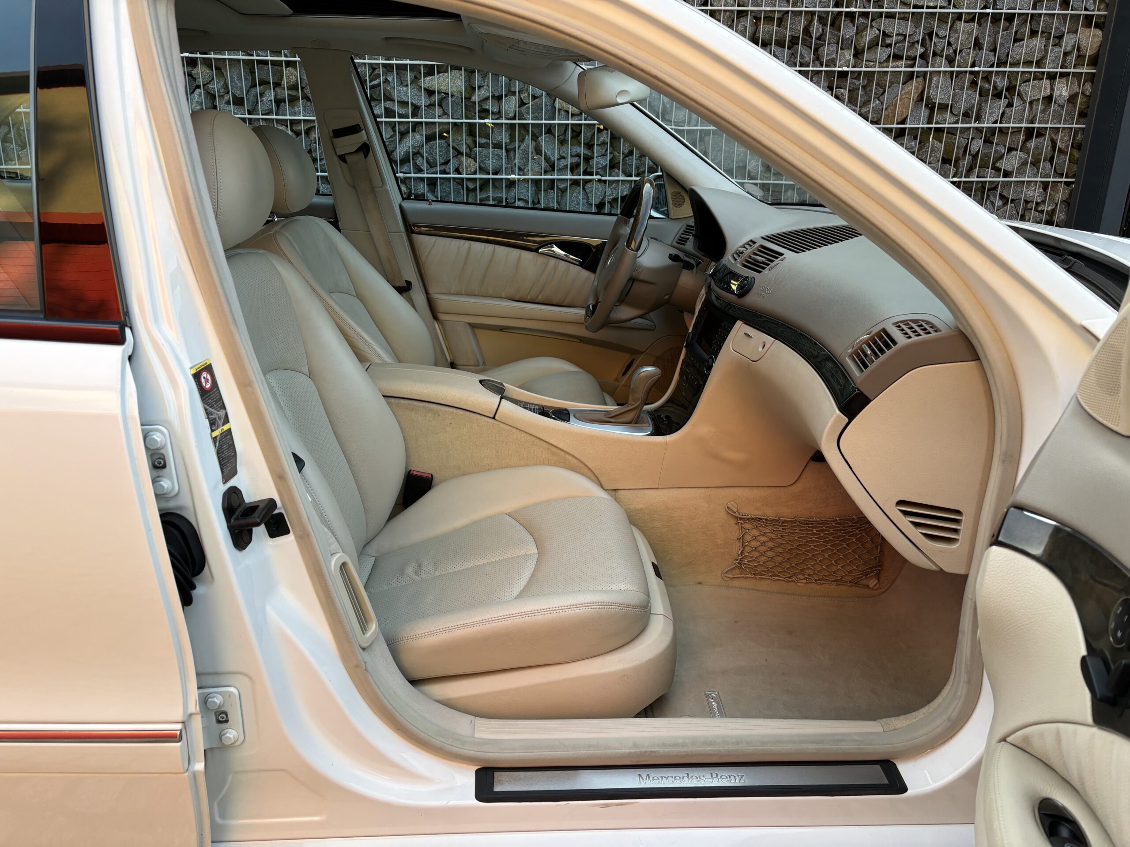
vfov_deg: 53.1
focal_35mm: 26
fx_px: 849
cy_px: 424
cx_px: 565
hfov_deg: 67.3
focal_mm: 5.96
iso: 50
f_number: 1.6
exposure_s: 1/121
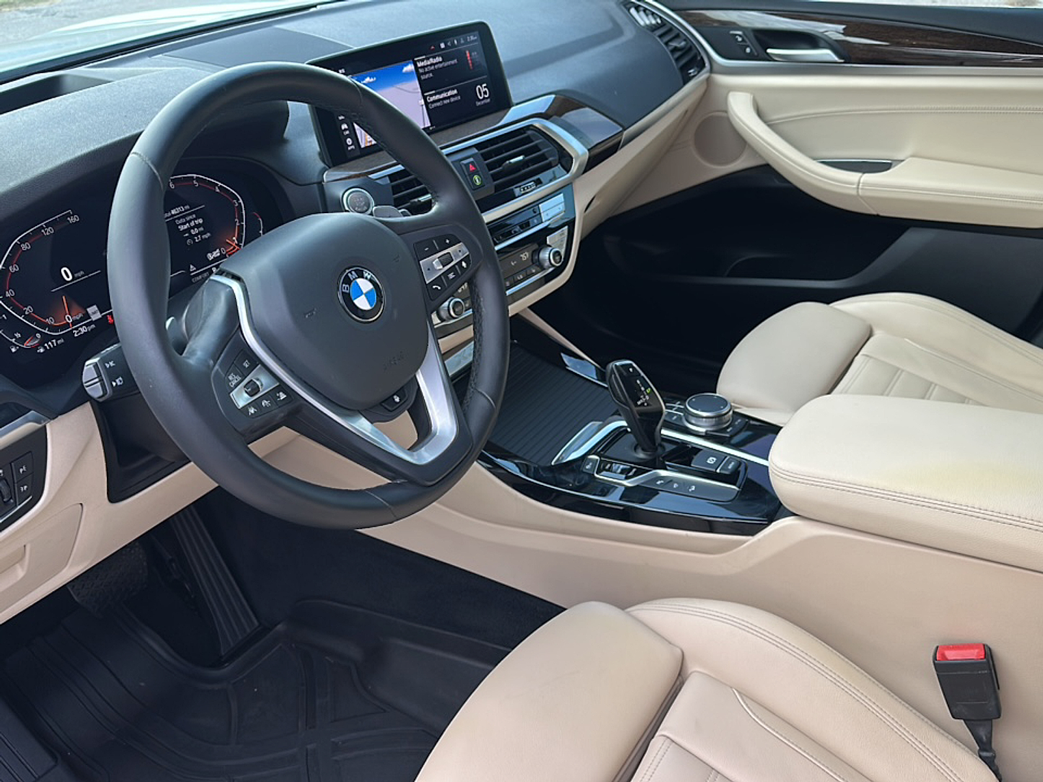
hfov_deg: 69.4
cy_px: 391
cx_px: 522
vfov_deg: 54.9
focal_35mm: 25
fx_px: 753
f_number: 1.78
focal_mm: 6.86
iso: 80
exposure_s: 1/297
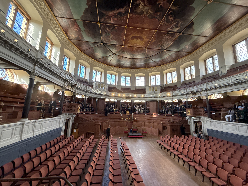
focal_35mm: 14
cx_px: 124
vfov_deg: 85.7
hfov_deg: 102.1
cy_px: 93
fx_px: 100
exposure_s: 1/99
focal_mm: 2.22
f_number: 2.2
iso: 200
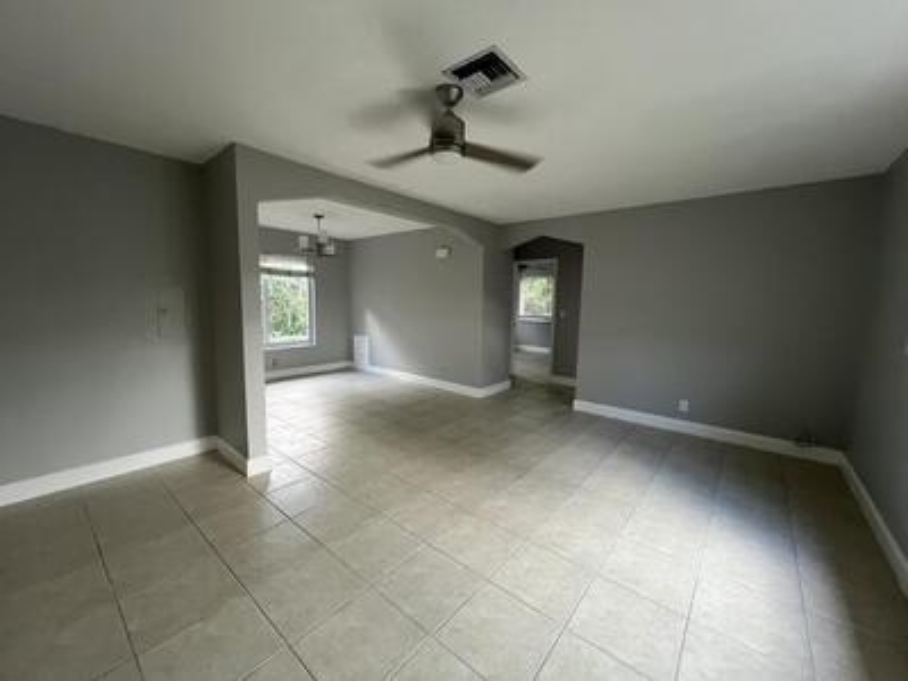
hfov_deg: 106.2
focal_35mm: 13
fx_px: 341
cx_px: 454
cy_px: 340
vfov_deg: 89.9
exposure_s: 1/60
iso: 250
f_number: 1.8
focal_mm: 1.57
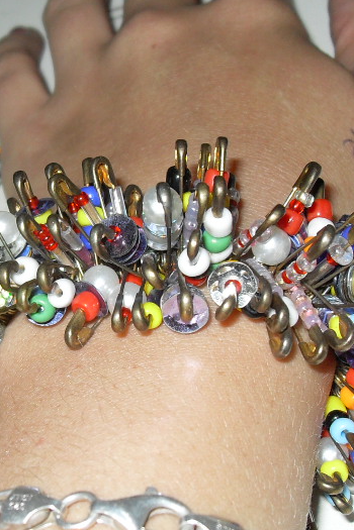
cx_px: 80
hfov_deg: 18.0
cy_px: 272
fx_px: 1106
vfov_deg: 27.0
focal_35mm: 75
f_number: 2.8
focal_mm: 6.3
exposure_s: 1/45
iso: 100
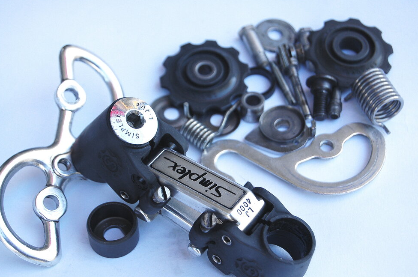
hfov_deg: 23.5
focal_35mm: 87
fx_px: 1003
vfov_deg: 15.7
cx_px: 216
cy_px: 143
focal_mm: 55
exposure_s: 1/125
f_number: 5.6
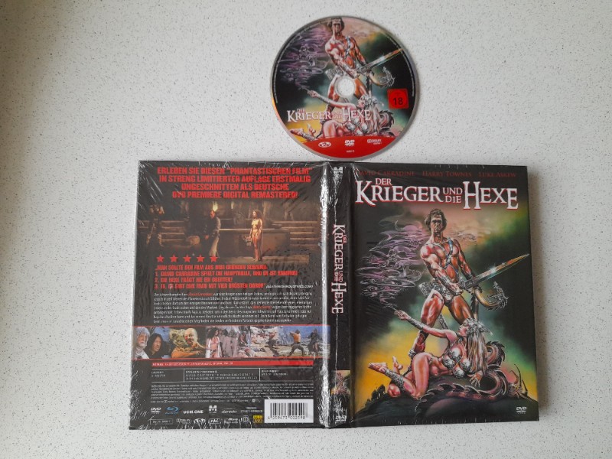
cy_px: 230
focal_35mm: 25
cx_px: 306
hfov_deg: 69.4
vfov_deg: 54.9
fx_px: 442
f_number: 2
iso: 250
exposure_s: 1/60
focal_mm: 4.6
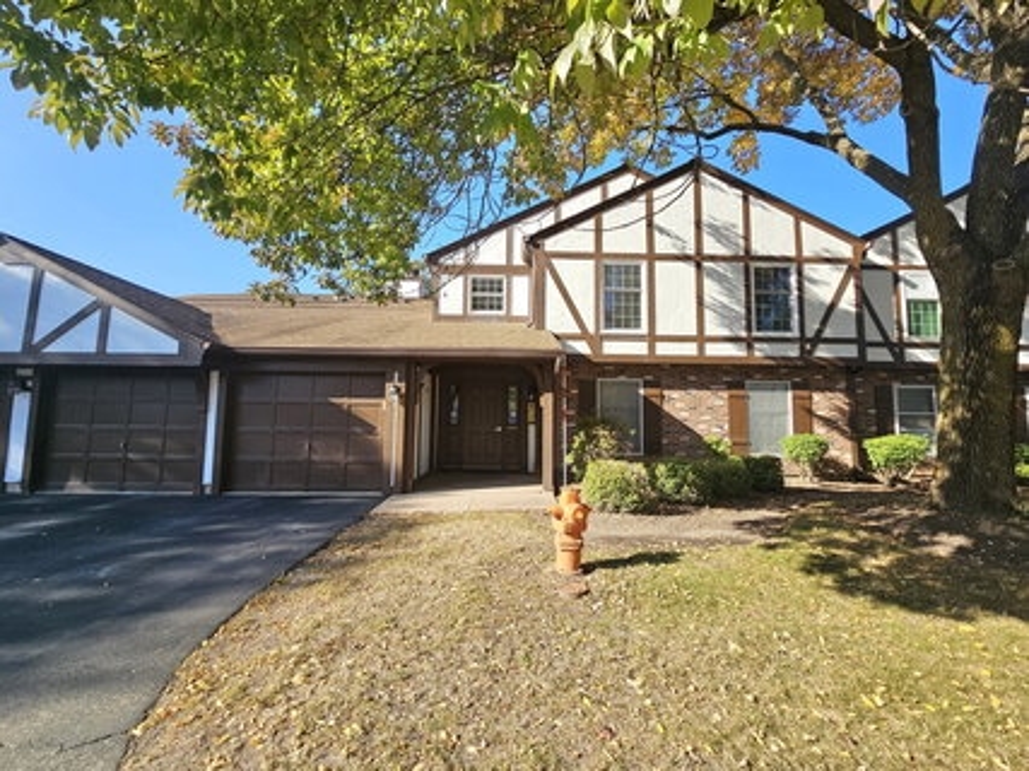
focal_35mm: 13
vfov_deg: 89.9
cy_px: 386
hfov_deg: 106.2
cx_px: 514
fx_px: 386
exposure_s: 1/1111
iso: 50
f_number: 2.2
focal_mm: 2.2
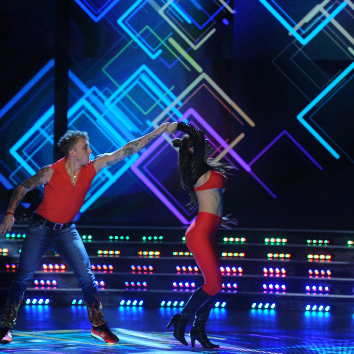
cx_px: 136
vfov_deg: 11.2
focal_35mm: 156
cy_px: 177
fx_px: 1805
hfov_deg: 11.2
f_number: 5
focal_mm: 122
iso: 800
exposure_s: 1/250
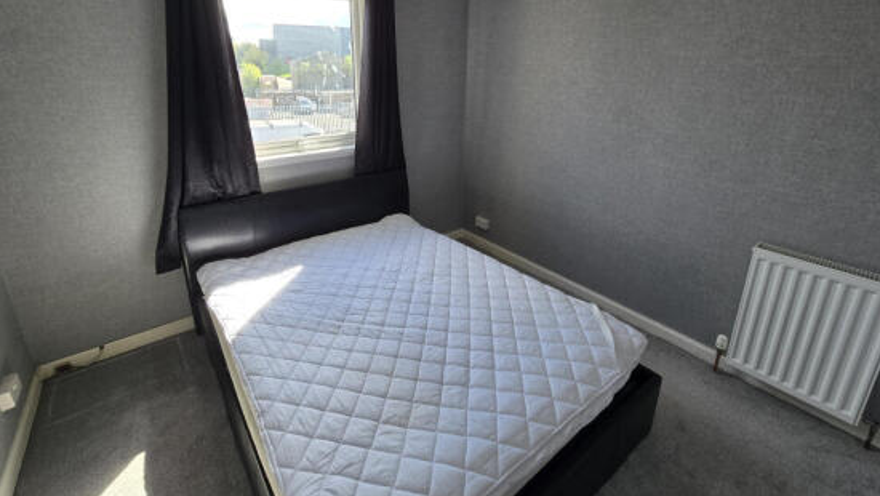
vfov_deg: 69.4
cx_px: 428
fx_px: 350
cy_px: 183
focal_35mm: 15
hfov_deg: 102.9
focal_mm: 2.2
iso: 50
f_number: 2.2
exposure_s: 1/151
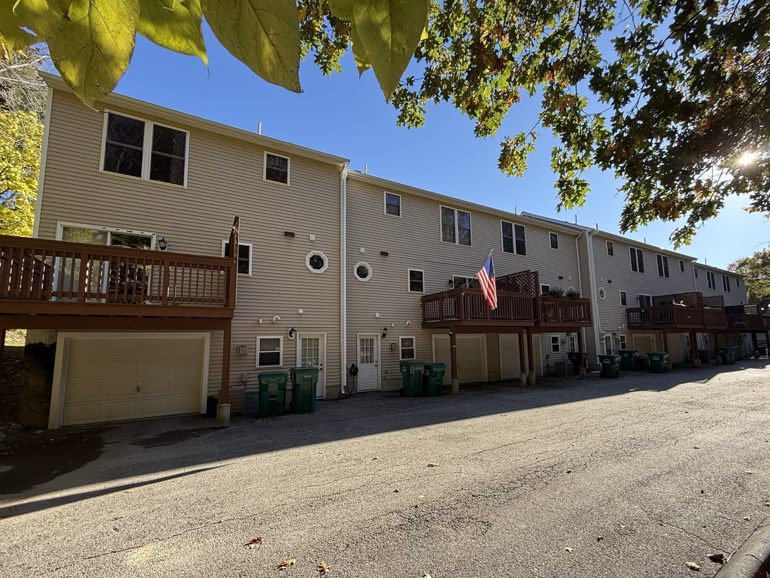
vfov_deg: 81.7
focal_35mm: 15
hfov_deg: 98.1
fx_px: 334
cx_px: 402
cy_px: 306
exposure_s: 1/374
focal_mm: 2.22
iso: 64
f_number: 2.2
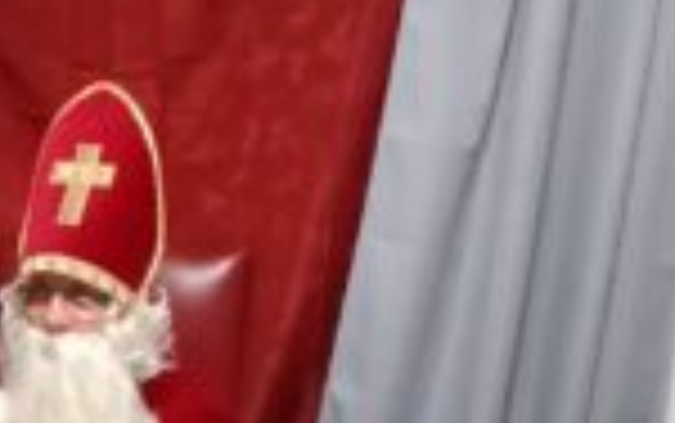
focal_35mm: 54
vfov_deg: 22.6
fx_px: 994
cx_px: 68
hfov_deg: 35.3
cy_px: 468
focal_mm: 1.4
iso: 1000
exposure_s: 1/14.3
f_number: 2.2
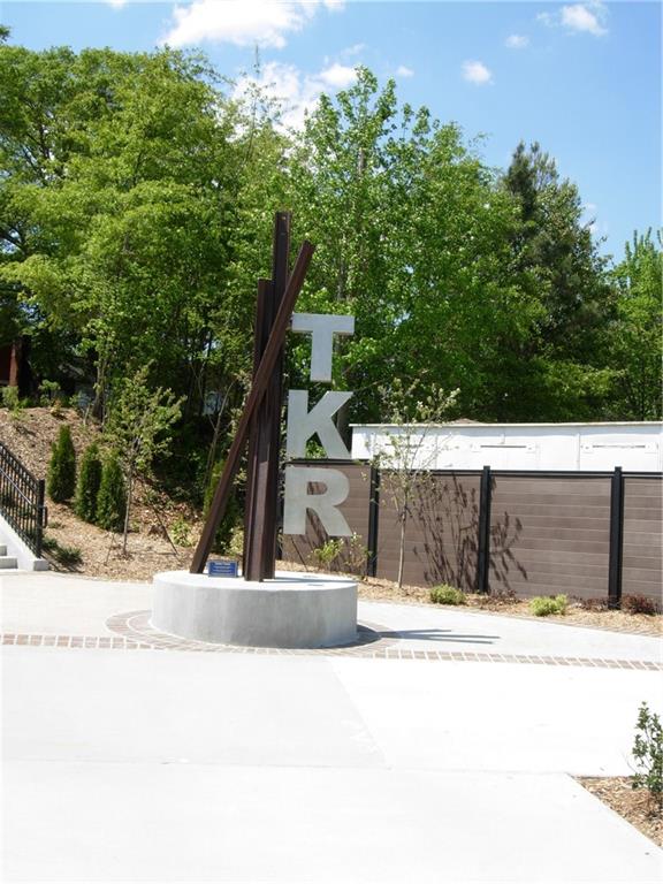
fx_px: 919
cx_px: 332
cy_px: 442
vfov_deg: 51.4
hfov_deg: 39.7
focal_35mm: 36
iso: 50
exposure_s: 1/242
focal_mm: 7.5
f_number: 6.1
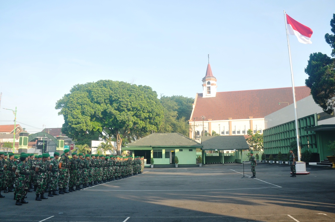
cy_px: 111
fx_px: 251
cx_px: 168
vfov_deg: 47.8
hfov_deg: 67.4
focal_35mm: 27
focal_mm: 18
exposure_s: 1/125
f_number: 6.3
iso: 200
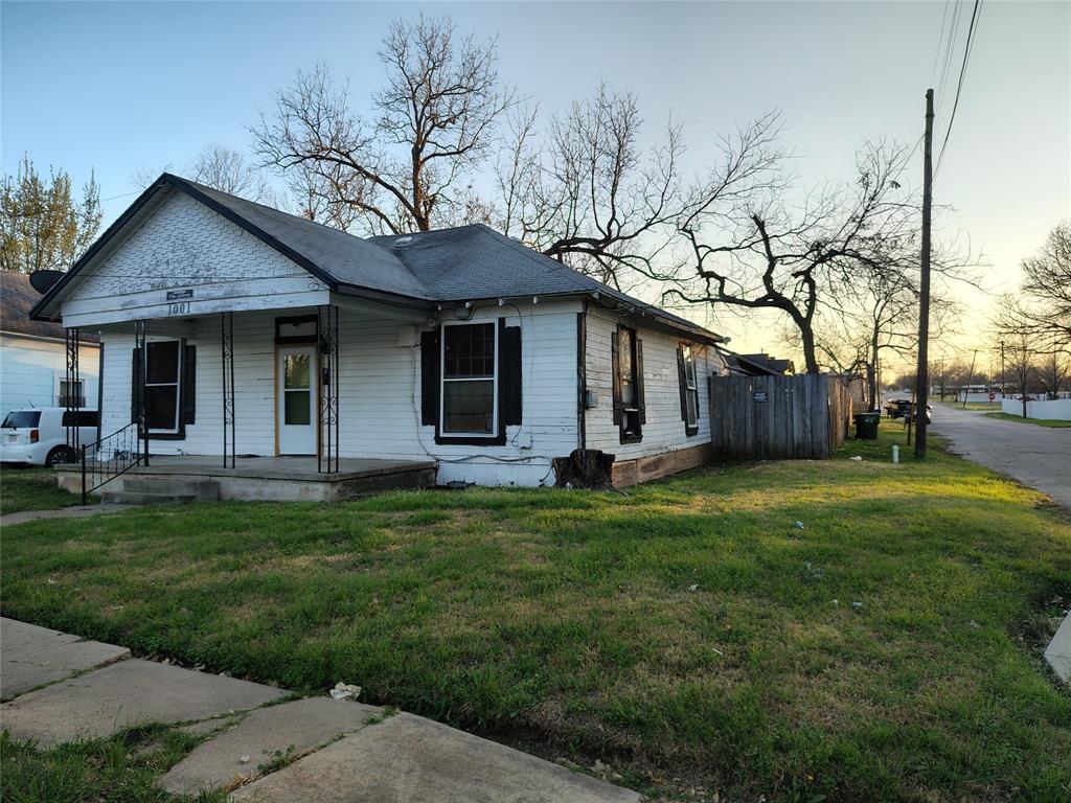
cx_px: 536
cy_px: 402
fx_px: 743
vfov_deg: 56.8
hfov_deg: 71.6
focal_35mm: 24
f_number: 1.8
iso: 100
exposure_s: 1/249
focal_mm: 5.56
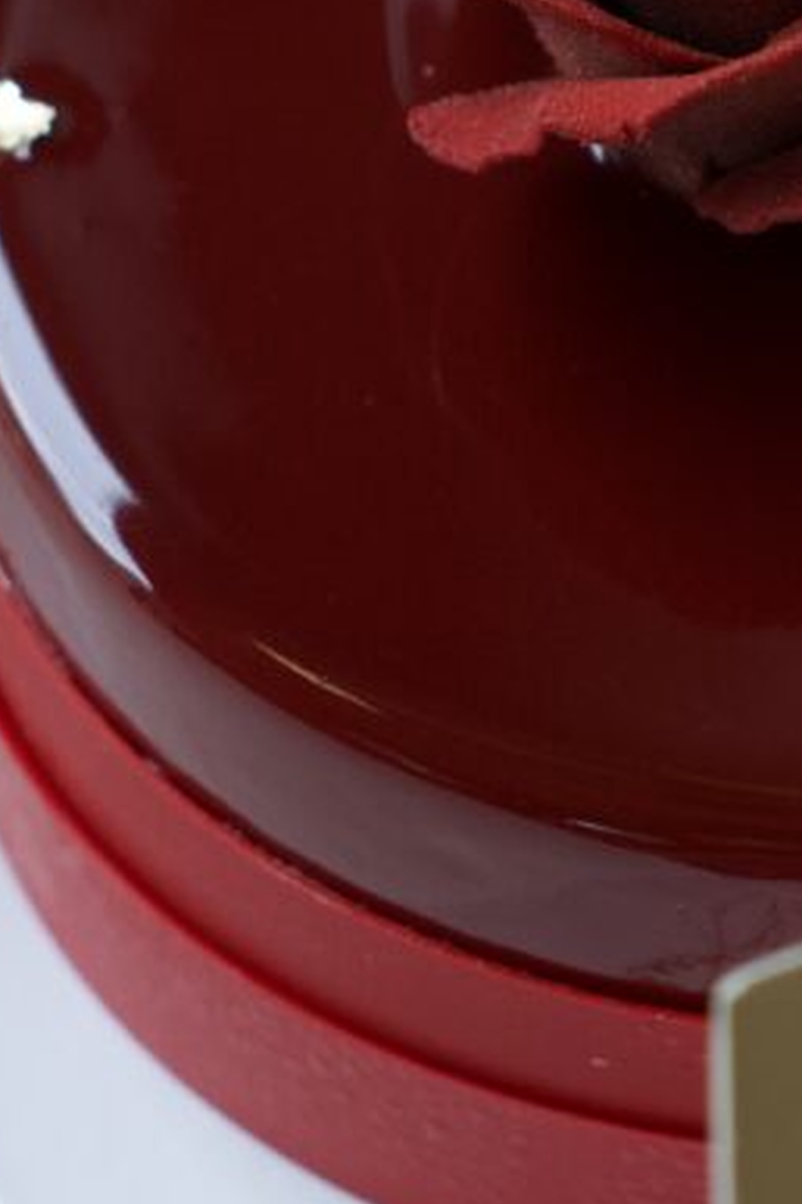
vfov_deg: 11.7
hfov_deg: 7.8
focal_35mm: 175
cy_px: 437
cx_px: 390
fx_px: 5853
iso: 800
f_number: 4.5
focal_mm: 50
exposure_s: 1/280
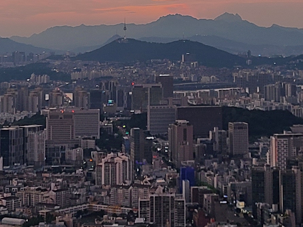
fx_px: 1033
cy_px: -53
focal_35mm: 118
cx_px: 174
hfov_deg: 16.7
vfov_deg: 12.2
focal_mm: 5.4
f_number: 1.8
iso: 50
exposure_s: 1/119
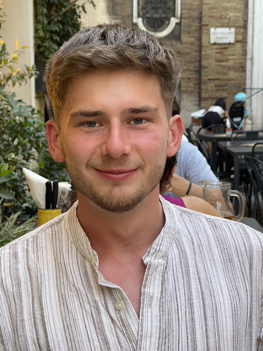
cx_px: 123
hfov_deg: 21.0
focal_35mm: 70
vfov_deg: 27.8
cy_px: 179
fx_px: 709
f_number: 2.2
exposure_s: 1/50
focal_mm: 7.5
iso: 200
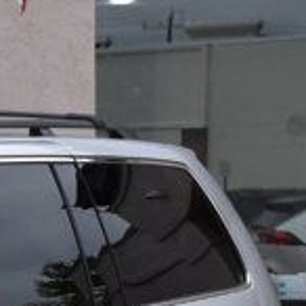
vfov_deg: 7.0
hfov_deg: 6.6
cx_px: -428
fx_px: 2510
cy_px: 214
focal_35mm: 251
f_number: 11
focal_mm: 28
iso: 400
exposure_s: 1/400
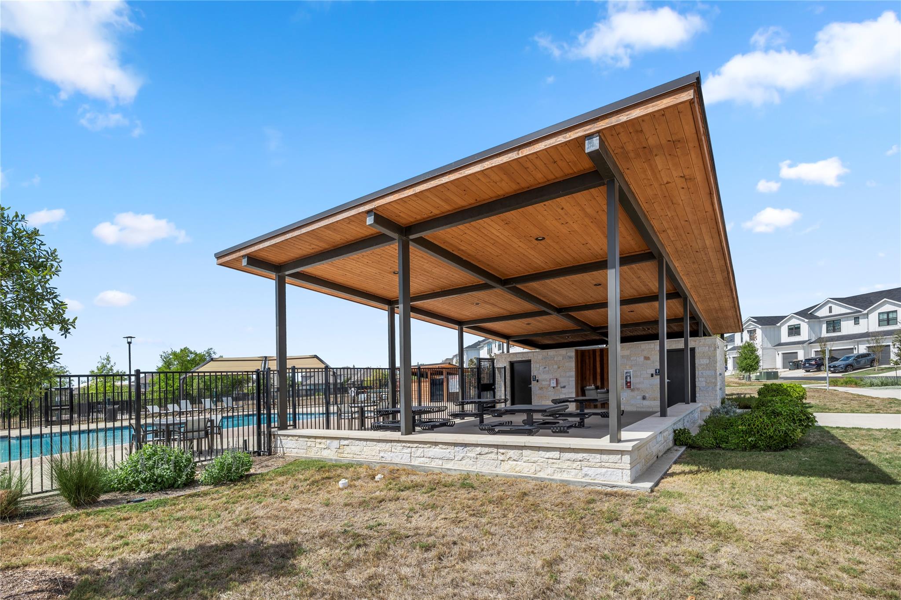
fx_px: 400
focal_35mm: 16
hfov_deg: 96.7
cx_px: 450
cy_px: 300
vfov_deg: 73.7
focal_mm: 16
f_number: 8
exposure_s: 1/160
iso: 125
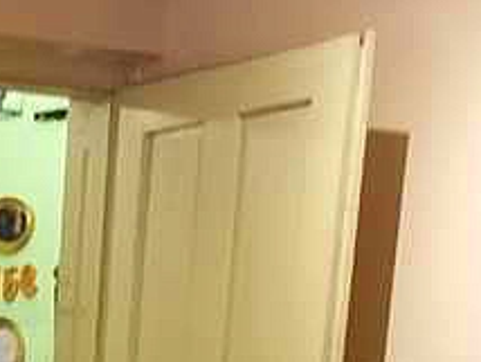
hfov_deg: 15.0
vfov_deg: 11.4
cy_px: 703
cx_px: -292
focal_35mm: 119
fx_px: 1655
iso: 320
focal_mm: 2.23
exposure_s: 1/25
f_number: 2.2
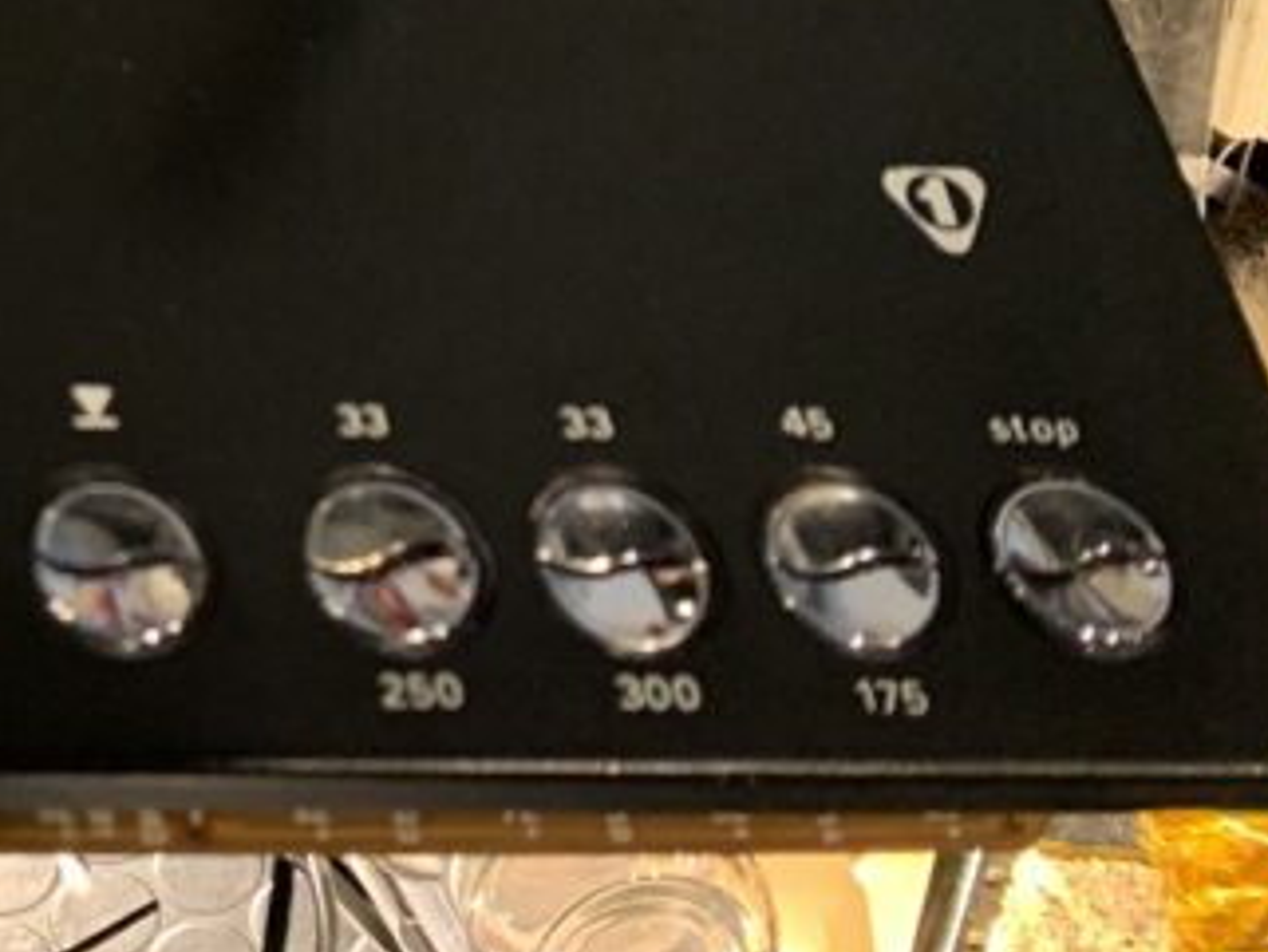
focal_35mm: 83
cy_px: -486
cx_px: -699
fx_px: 3041
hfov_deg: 19.9
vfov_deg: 16.2
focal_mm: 4.25
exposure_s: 1/50
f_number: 1.8
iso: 250
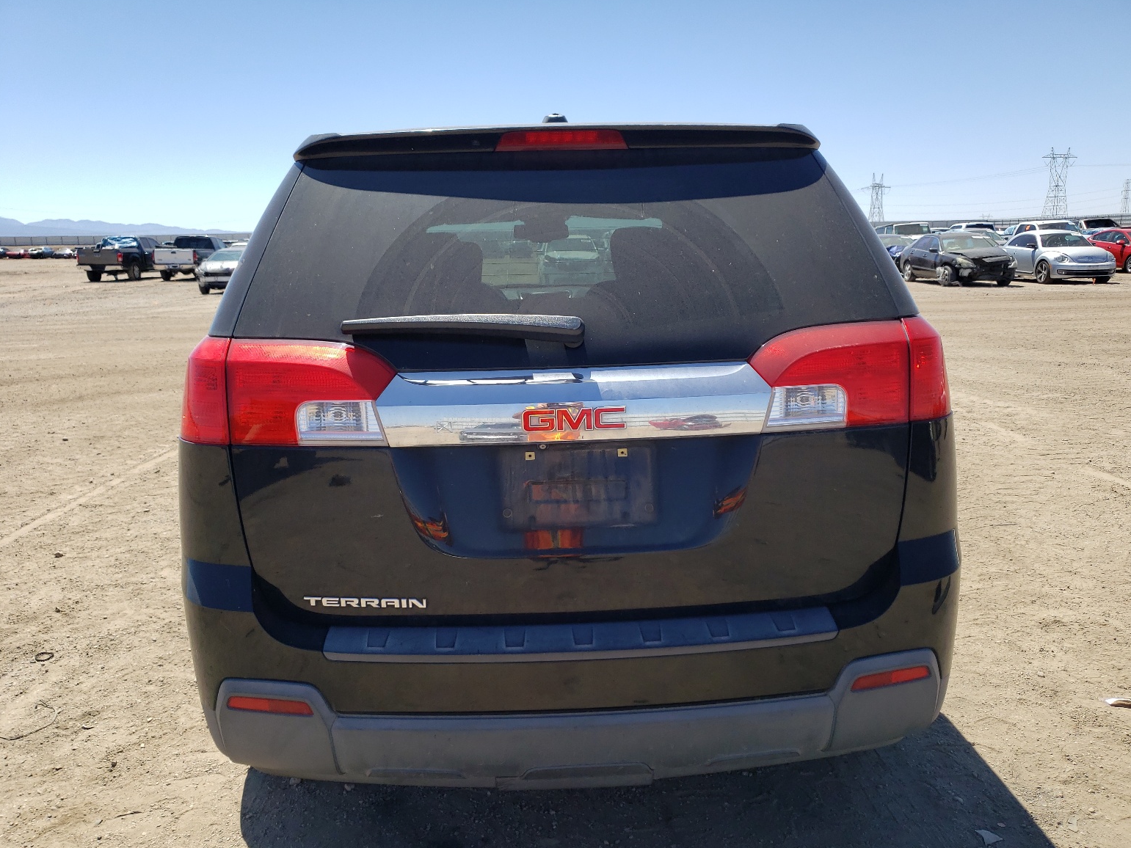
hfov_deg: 65.3
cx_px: 572
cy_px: 432
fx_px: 882
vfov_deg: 51.4
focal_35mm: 27
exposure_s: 1/2500
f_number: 1.5
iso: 50
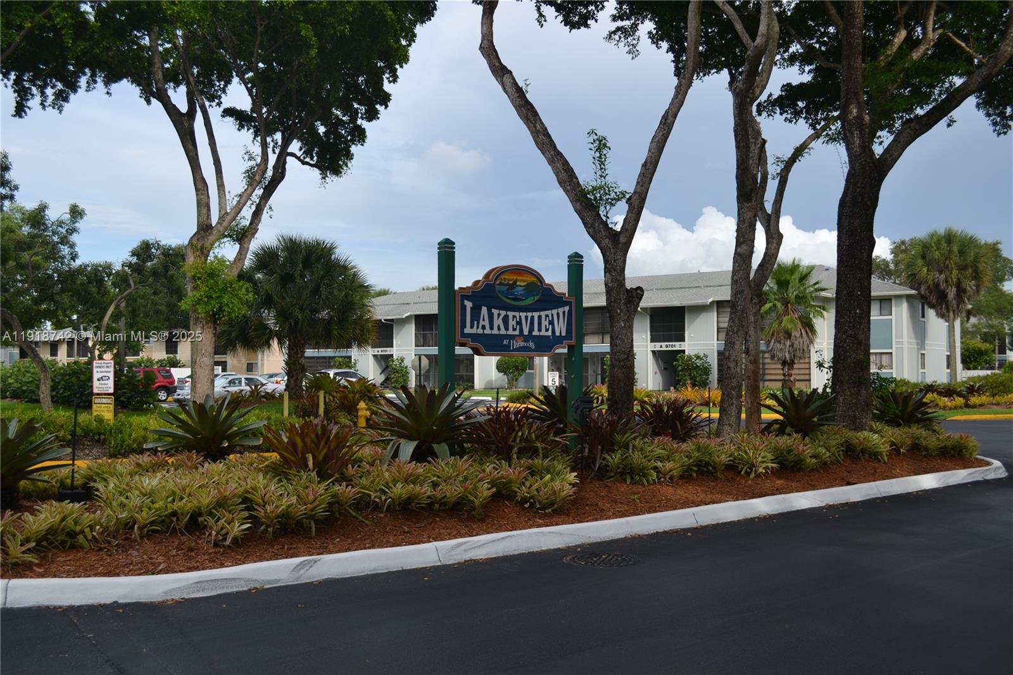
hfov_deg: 57.2
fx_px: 928
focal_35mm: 33
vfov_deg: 40.0
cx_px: 506
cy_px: 338
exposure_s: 1/125
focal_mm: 22
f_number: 5.6
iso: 100
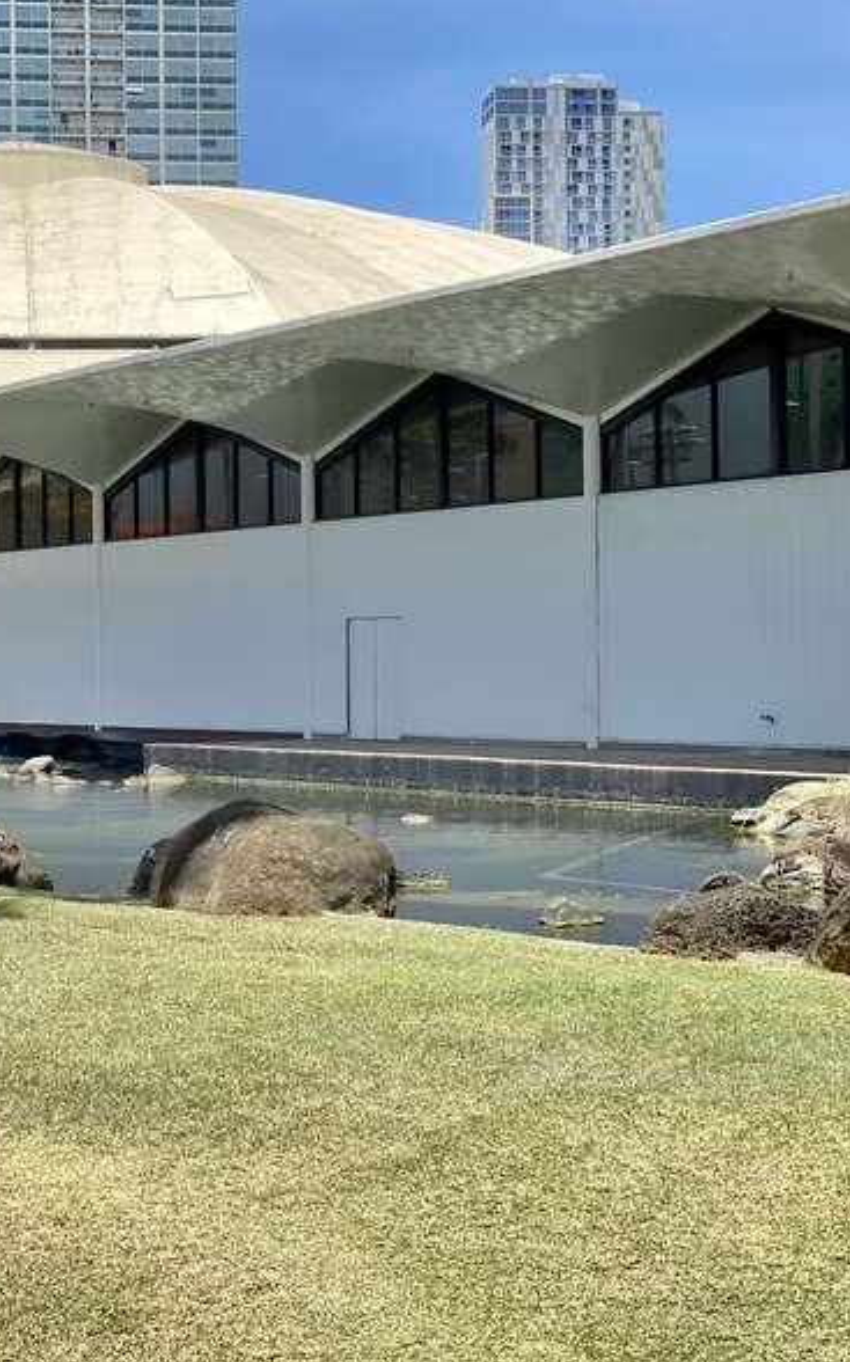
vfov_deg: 27.5
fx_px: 2783
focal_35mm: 75
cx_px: 331
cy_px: 588
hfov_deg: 17.3
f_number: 2
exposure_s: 1/1653
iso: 20
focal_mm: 6
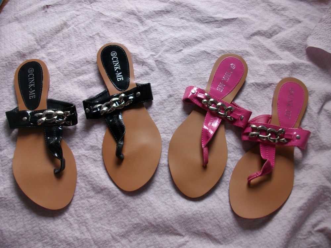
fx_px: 306
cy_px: 124
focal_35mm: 32
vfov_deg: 44.2
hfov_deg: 56.8
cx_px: 166
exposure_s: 1/40
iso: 96
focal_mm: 5.7
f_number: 2.9
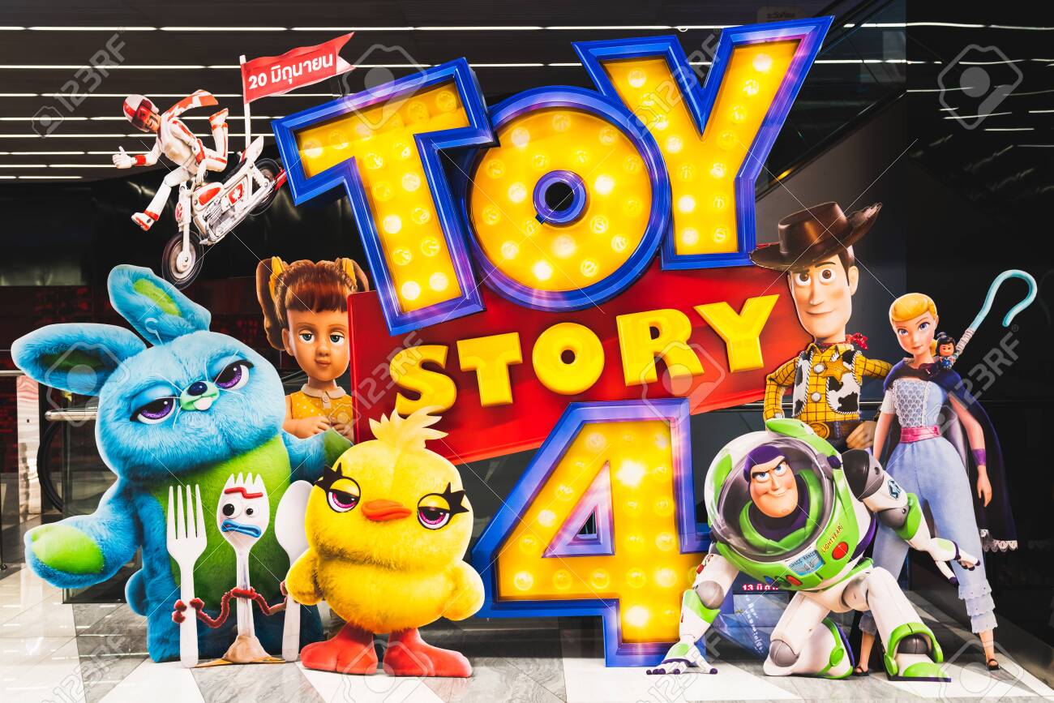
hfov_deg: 58.7
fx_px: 937
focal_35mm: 32
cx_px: 527
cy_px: 352
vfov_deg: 41.1
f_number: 5
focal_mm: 32
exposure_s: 1/8
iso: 500
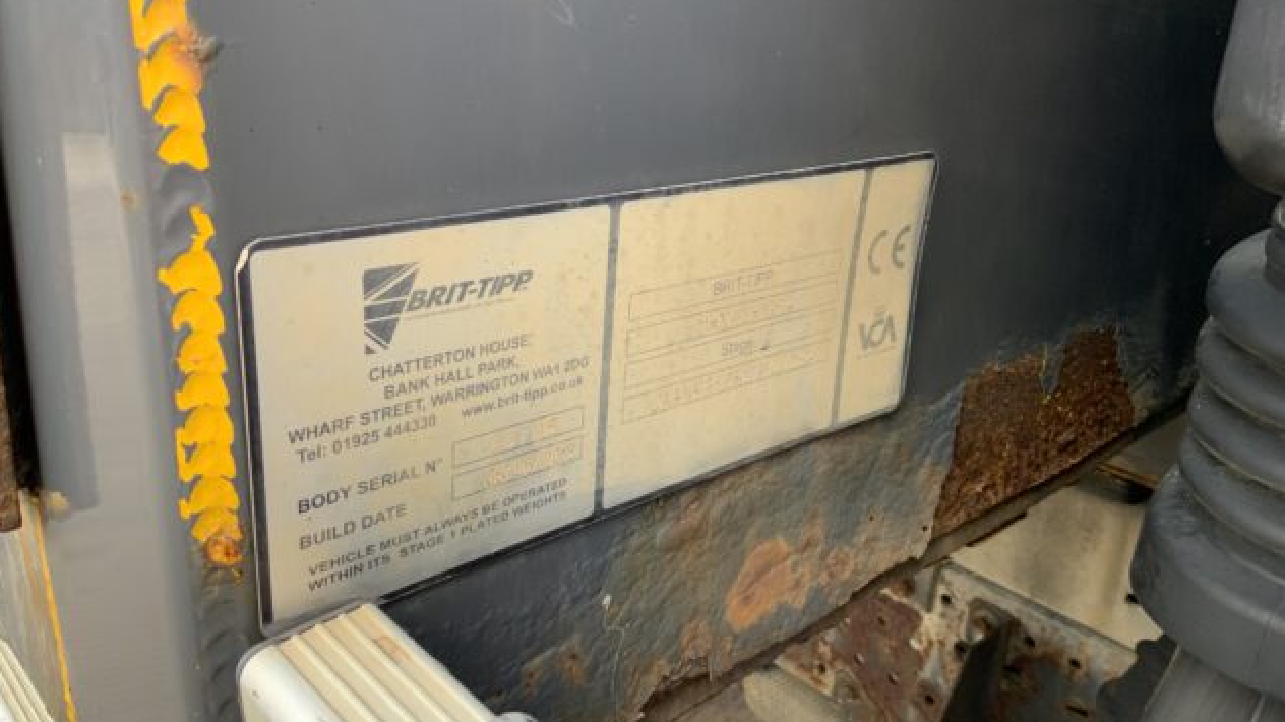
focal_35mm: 32
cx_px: 640
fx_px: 1090
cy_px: 376
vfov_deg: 36.6
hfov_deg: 61.0
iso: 32
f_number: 1.8
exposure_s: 1/122
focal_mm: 3
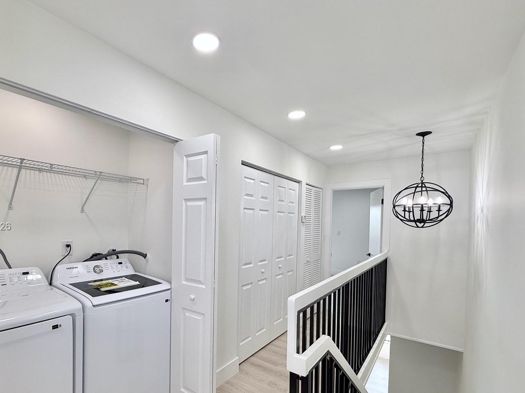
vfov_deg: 71.1
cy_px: 227
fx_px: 273
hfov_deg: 86.9
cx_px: 217
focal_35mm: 18
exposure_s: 1/120
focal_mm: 2.22
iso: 64
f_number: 2.2
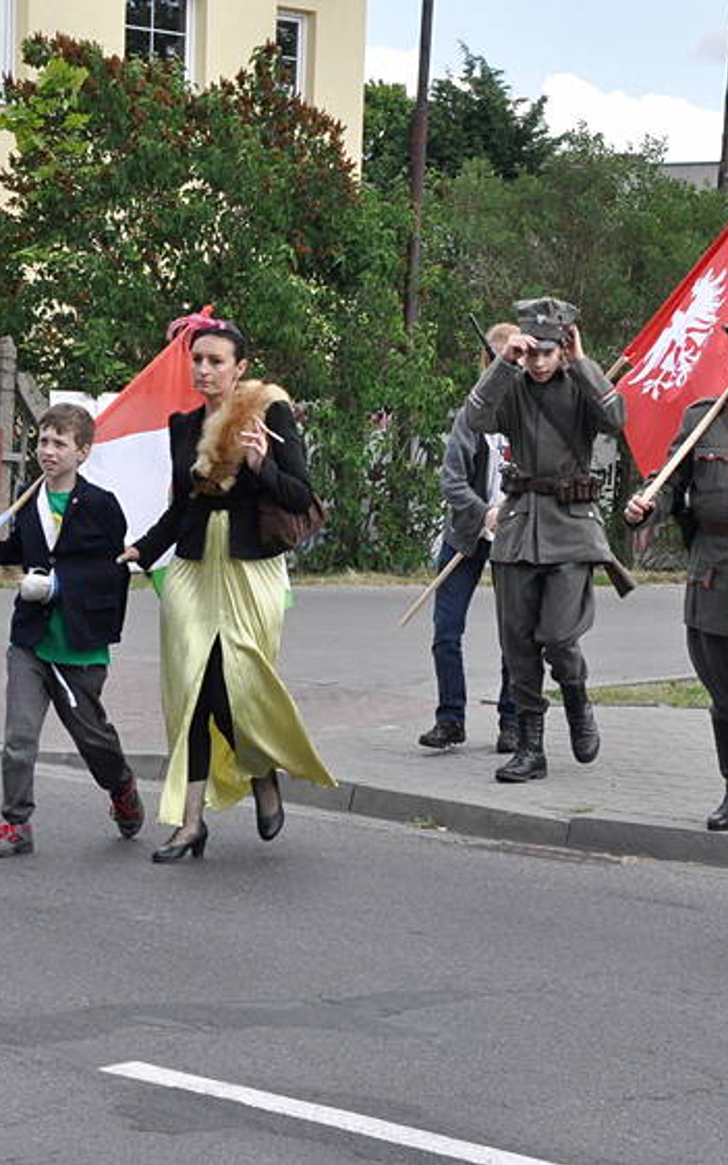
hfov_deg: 13.5
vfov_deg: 21.4
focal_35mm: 97
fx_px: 3081
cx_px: 274
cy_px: 581
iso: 1250
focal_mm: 42
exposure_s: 1/640
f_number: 13
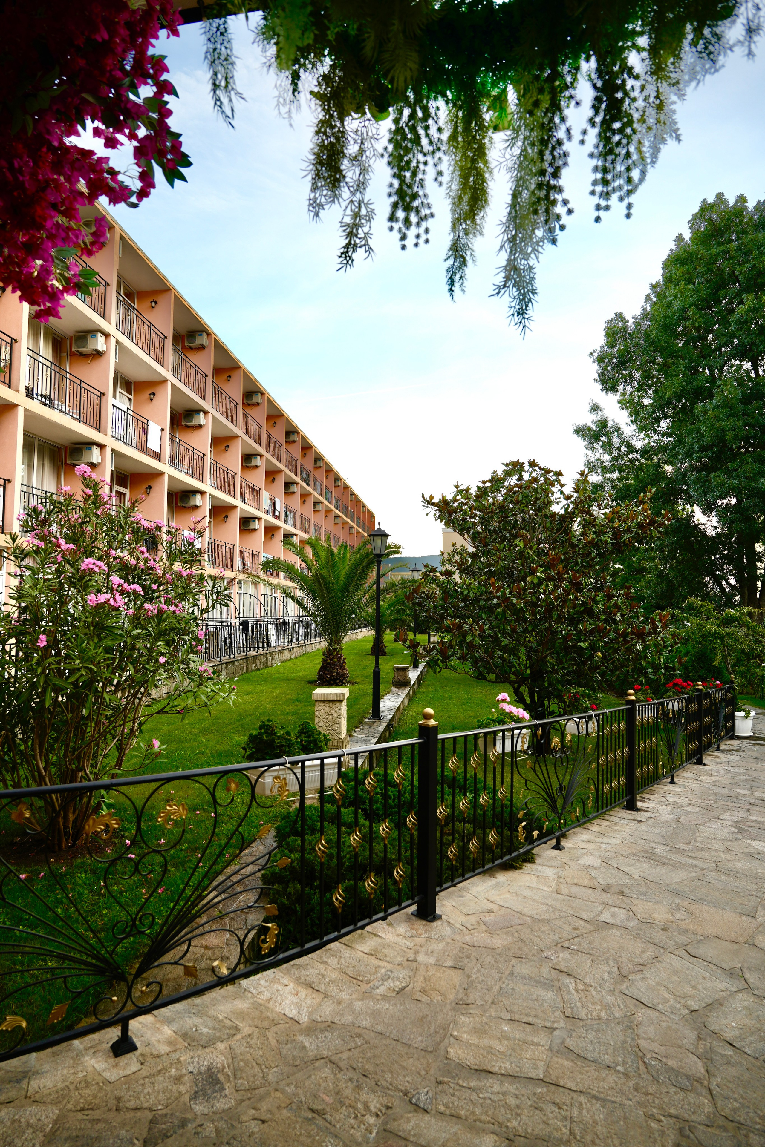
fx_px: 637
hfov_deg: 61.9
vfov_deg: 84.0
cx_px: 382
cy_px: 574
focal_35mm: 20
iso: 160
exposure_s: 1/90
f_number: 4
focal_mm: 20
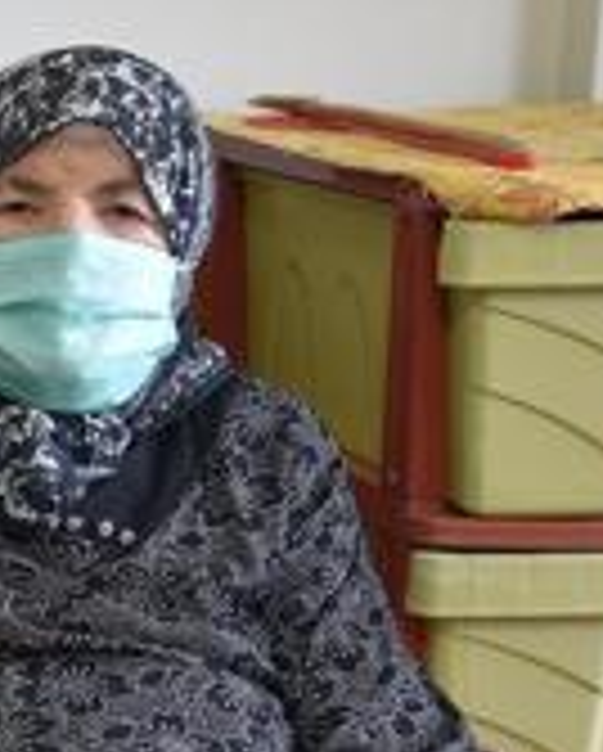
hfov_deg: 11.7
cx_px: -425
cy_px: 689
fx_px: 2761
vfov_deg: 15.3
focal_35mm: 124
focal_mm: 36
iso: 1000
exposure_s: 1/30
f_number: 2.8
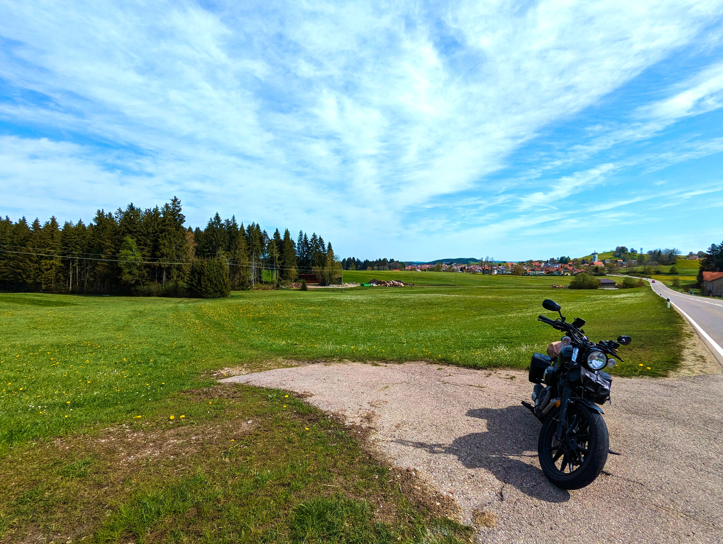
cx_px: 362
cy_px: 272
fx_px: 335
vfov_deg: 78.2
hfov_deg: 94.4
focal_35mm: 16
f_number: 2.2
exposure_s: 1/1689
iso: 53
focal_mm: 2.35
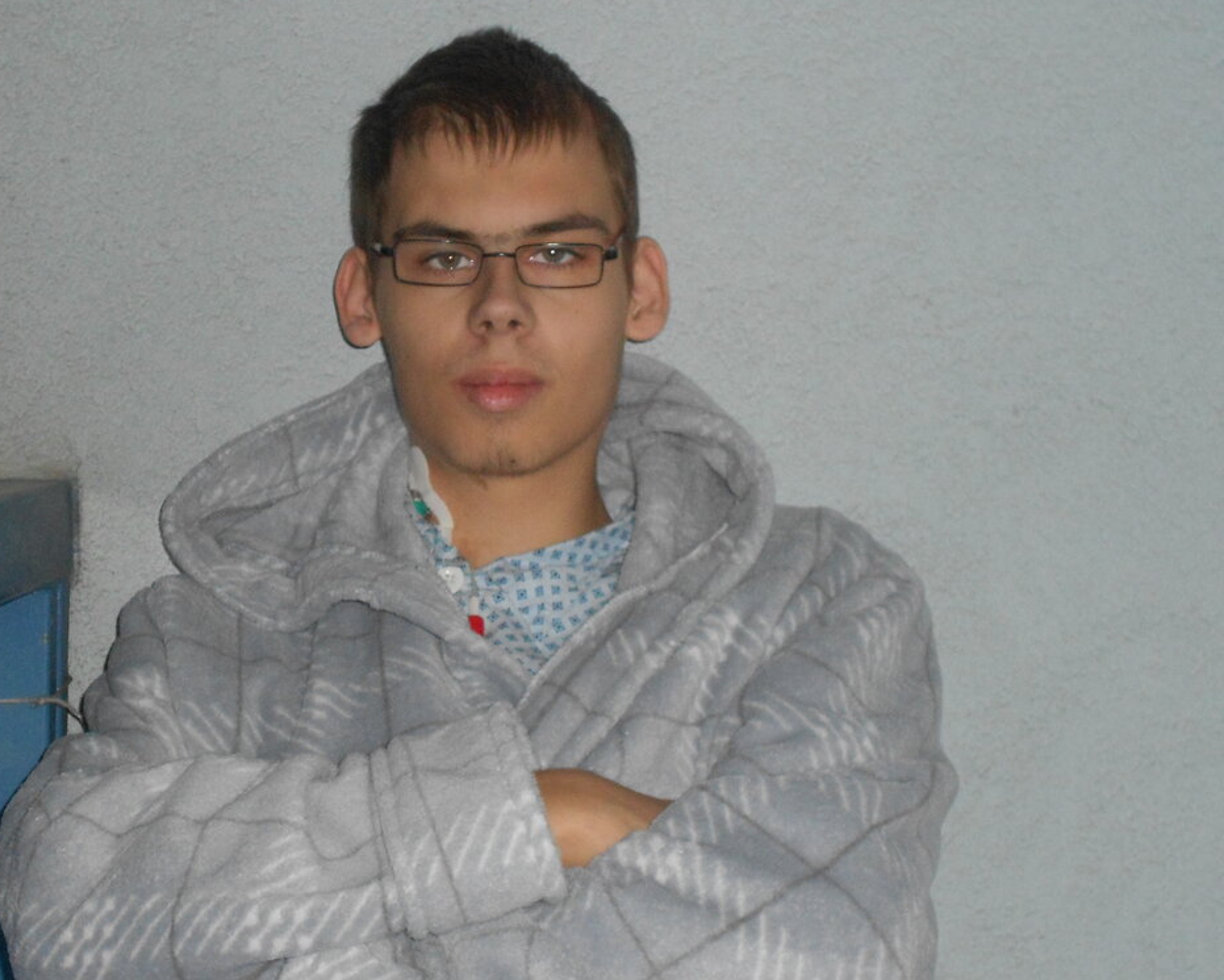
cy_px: 468
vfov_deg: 18.5
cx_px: 519
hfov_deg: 23.0
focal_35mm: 83
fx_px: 3007
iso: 320
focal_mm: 11.8
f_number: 5.3
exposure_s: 1/60
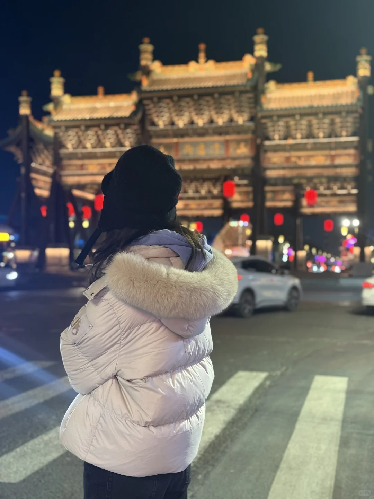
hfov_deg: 30.3
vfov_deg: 39.7
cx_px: 187
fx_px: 691
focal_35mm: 48
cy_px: 250
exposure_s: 1/33
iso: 320
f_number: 1.78
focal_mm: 6.76
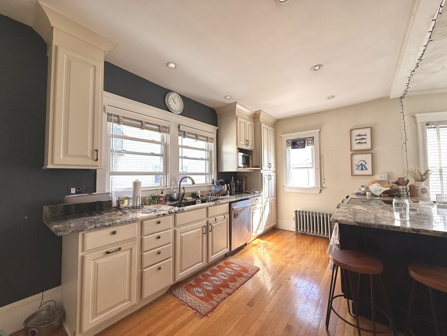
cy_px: 168
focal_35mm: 14
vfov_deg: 85.7
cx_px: 224
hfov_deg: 102.1
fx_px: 181
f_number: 2.2
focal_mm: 2.22
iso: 64
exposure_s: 1/130
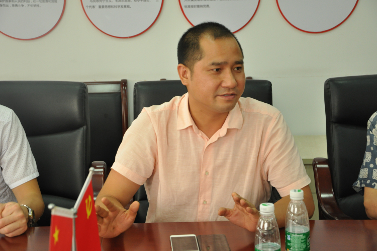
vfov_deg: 15.7
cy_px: 126
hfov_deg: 23.4
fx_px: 910
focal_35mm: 87
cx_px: 188
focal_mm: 58
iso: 1000
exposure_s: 1/60
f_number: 5.6
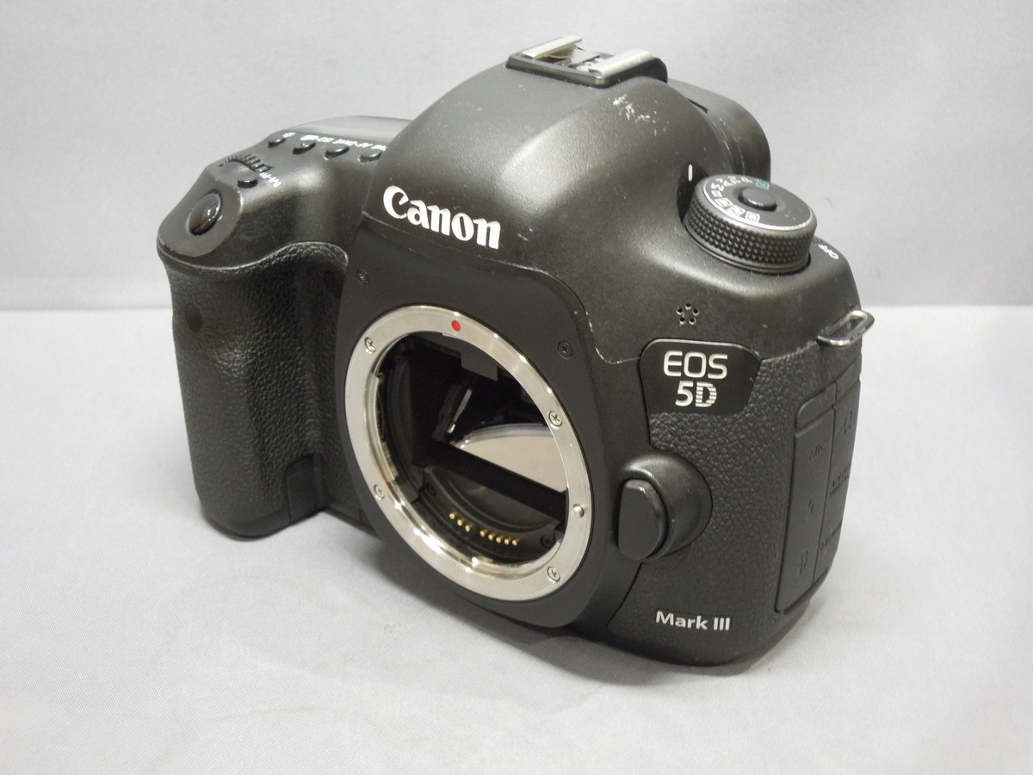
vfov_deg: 29.1
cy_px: 388
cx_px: 516
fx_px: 1492
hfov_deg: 38.2
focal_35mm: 50
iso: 400
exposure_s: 1/15
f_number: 3.7
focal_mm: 9
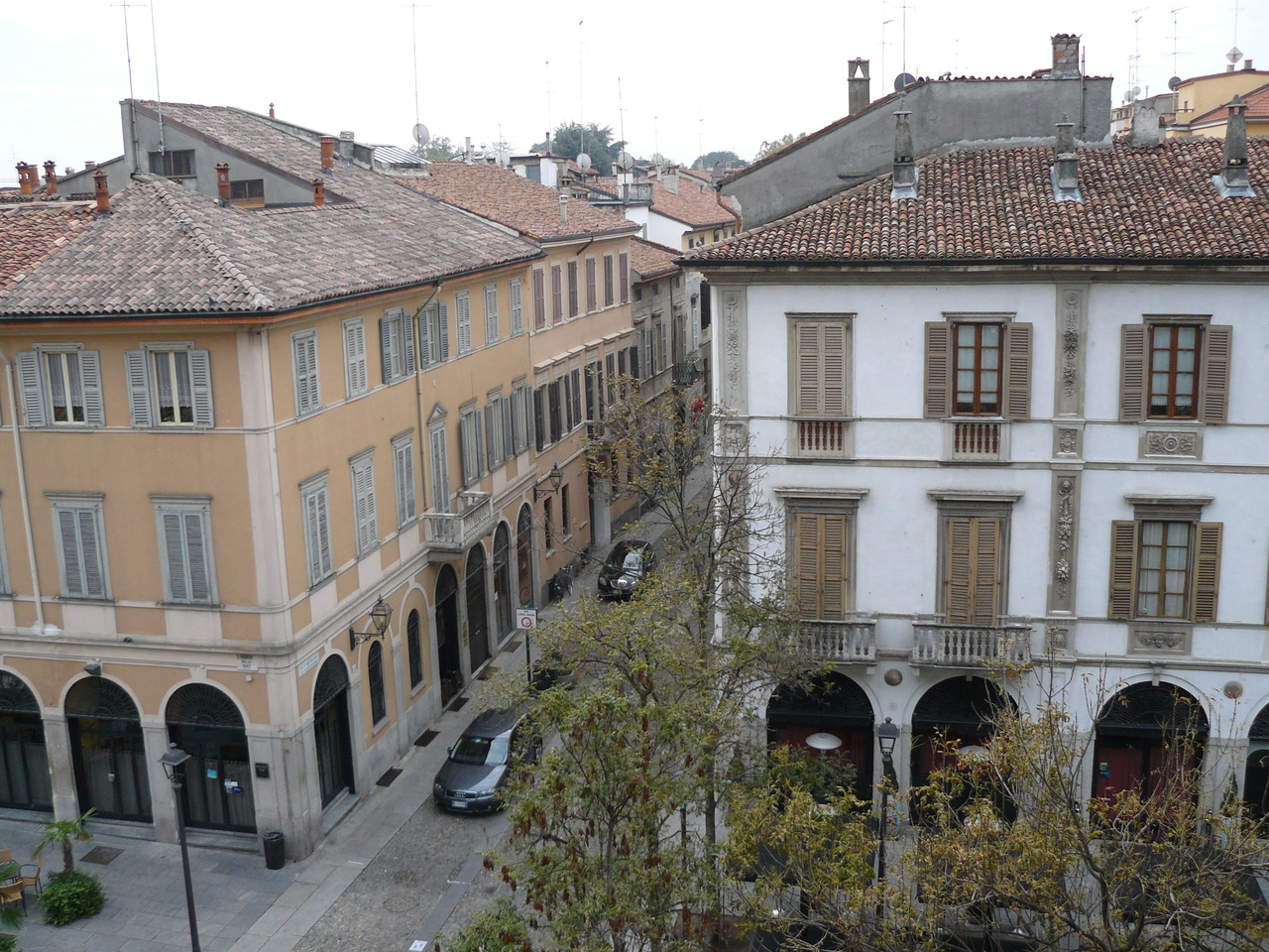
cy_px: 476
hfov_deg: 51.4
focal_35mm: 36
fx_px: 1320
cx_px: 634
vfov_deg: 39.7
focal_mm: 6
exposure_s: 1/100
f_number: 2.8
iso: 100
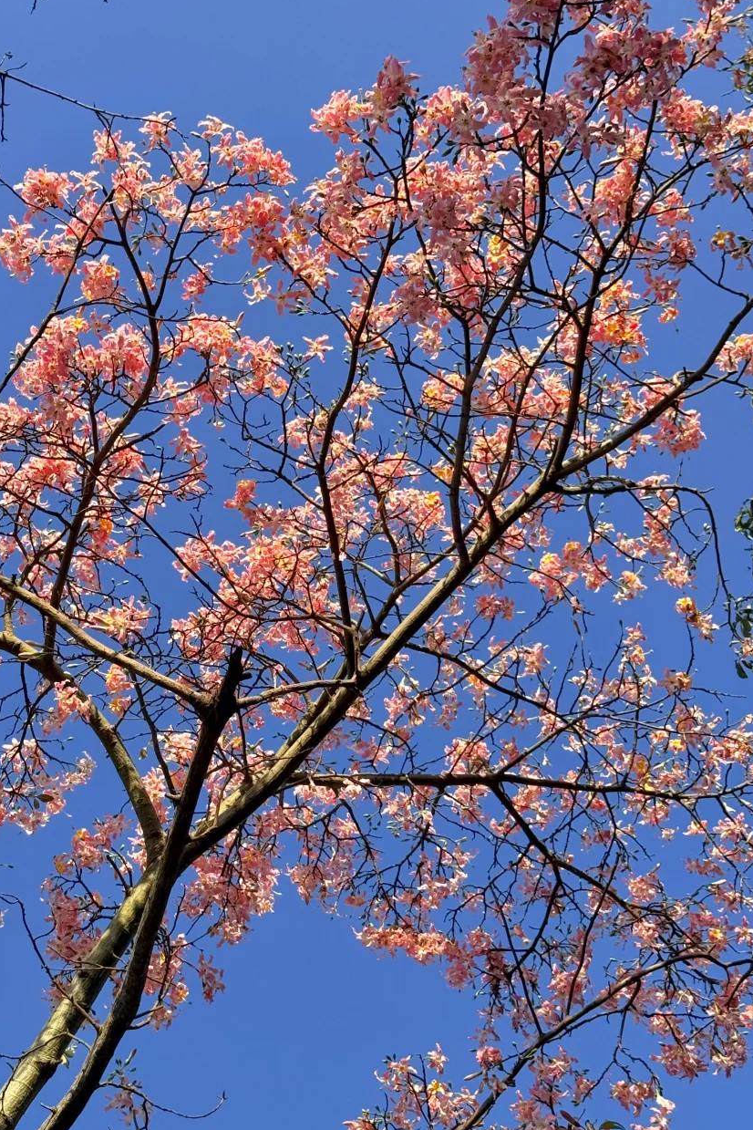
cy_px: 637
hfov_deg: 23.3
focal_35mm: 58
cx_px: 271
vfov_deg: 34.4
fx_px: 1820
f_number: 1.78
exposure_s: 1/2415
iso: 80
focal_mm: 6.76
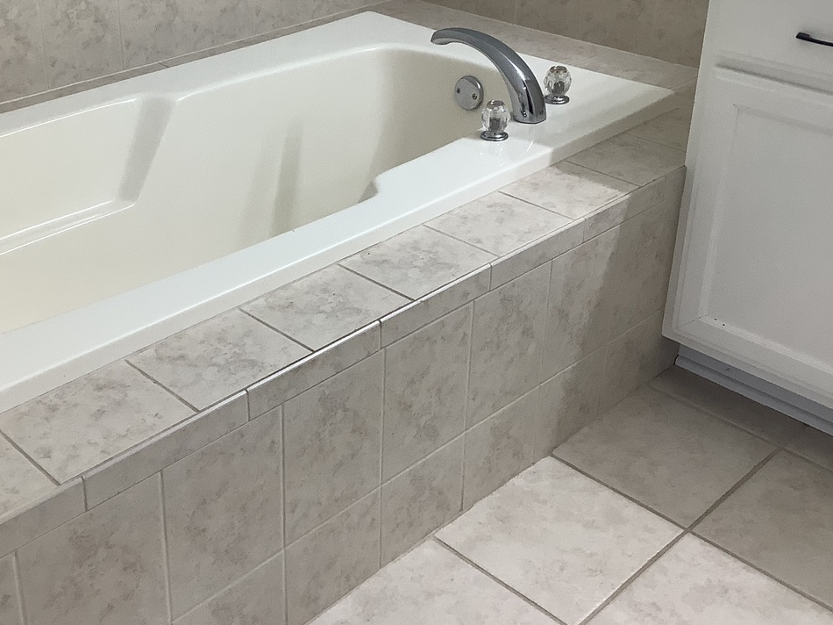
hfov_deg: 40.0
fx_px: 1131
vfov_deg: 30.6
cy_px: 192
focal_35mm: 47
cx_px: 288
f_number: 2.4
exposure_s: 1/60
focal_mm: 3.3
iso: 50
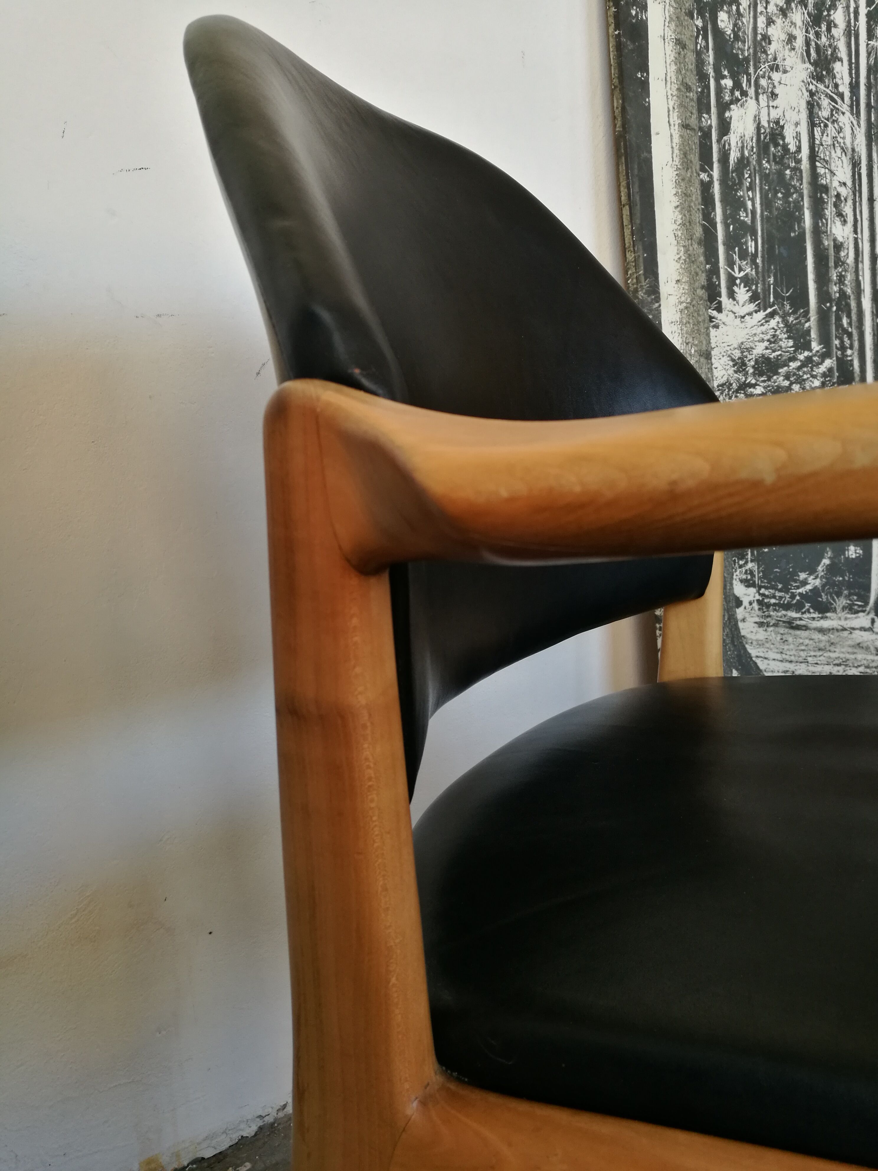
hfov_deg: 51.4
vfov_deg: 65.3
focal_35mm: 27
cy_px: 586
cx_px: 439
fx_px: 913
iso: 125
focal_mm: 4.5
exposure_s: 1/50
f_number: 2.2
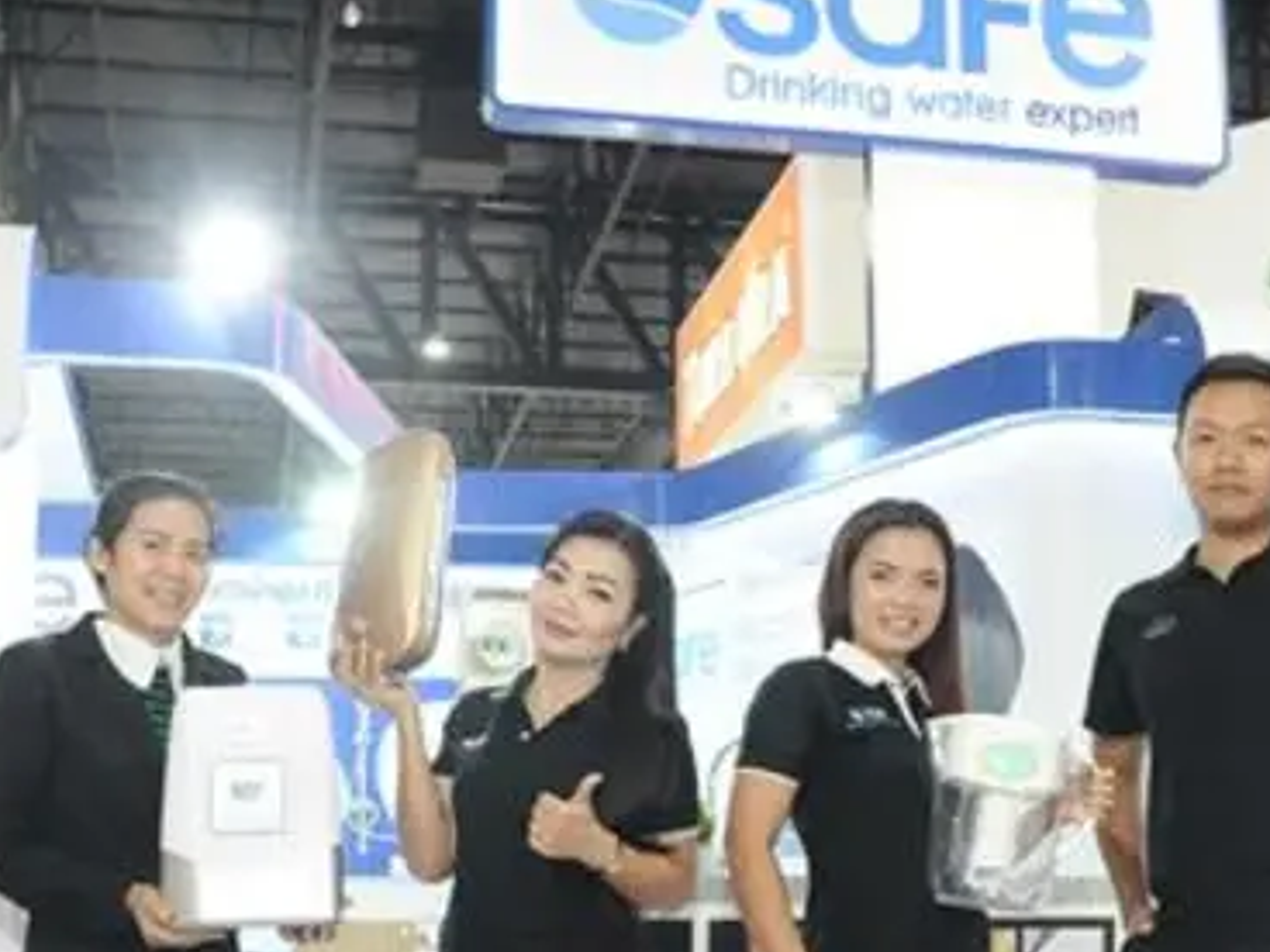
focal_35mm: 57
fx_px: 2091
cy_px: 743
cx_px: 814
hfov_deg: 33.6
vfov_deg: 25.3
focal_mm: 28
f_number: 5
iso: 6400
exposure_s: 1/125
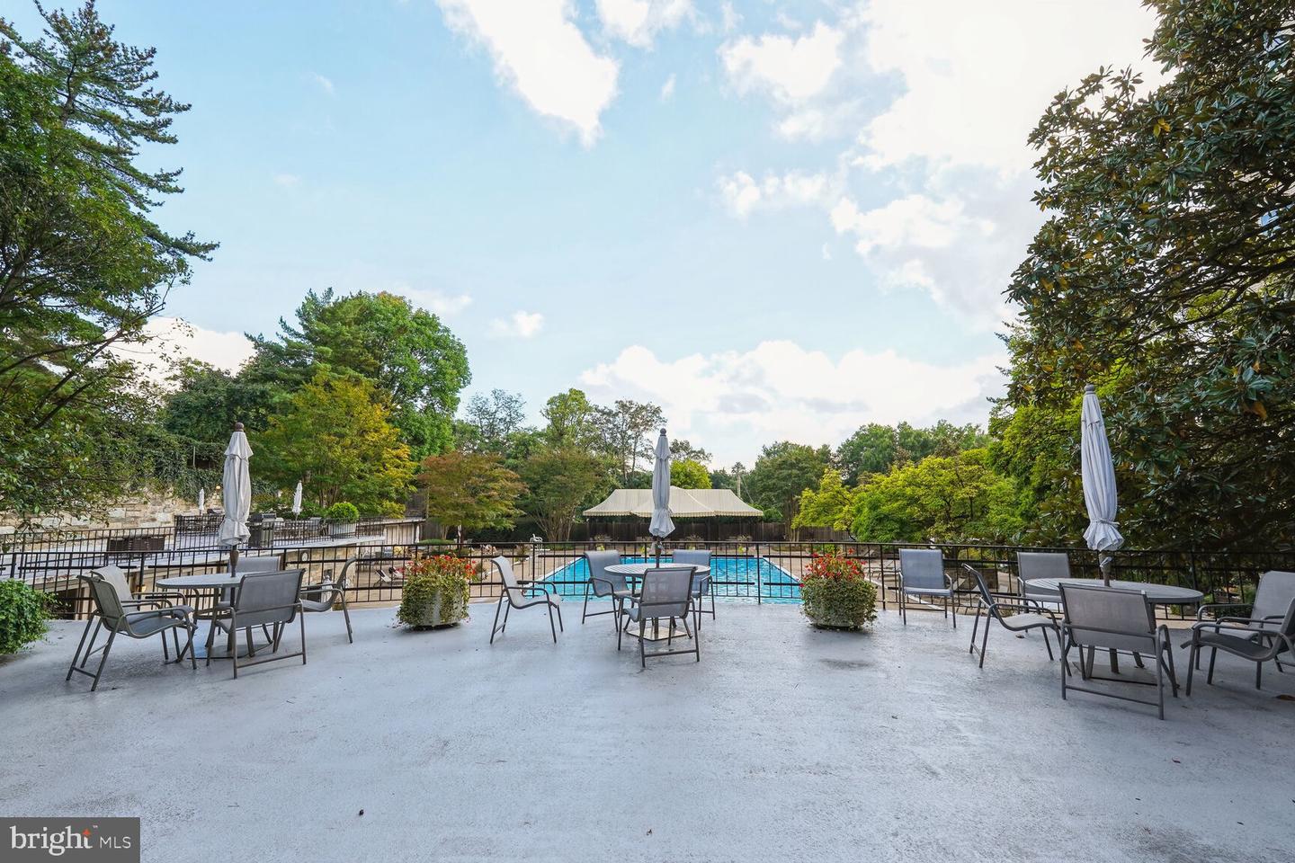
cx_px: 648
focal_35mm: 16
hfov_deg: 95.0
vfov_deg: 72.1
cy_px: 432
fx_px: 593
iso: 800
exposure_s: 1/320
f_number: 9
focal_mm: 16.5
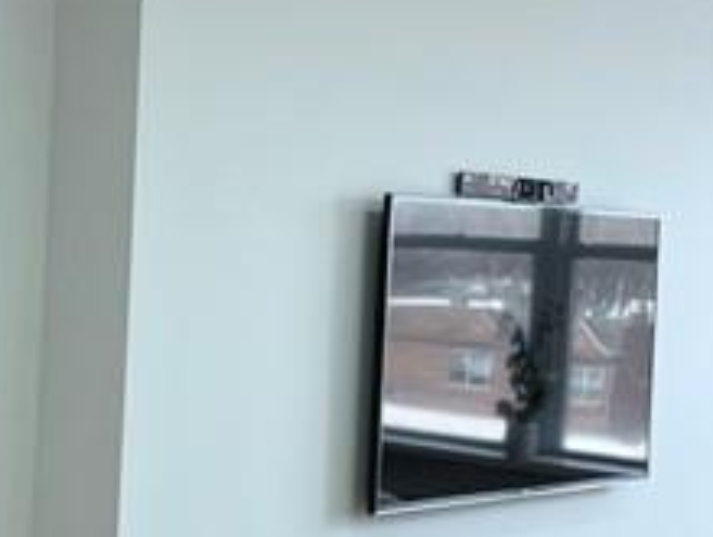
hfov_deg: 17.4
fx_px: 2311
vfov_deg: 13.2
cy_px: 186
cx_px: 580
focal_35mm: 112
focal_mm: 6.76
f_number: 1.78
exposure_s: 1/121
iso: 200
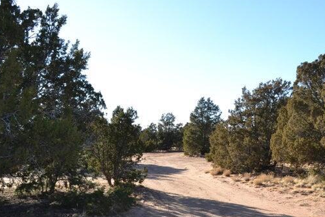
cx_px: 194
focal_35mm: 43
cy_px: 151
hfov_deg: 45.2
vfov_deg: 30.9
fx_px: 388
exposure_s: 1/200
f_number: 6.3
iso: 100
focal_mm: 20
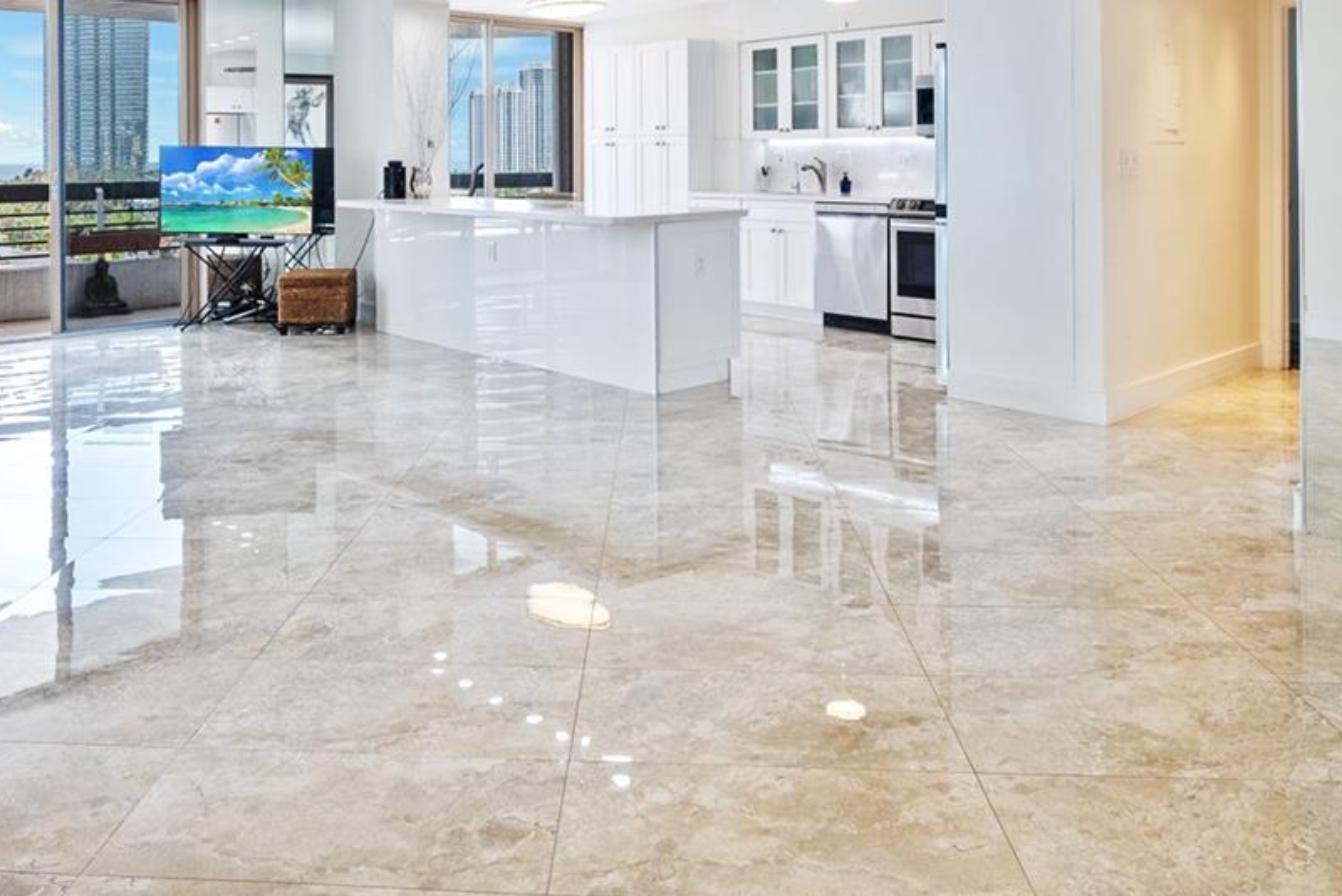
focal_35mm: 28
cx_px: 580
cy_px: 211
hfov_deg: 65.2
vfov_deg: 44.7
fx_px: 1044
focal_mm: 14
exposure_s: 1/40
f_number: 8
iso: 200
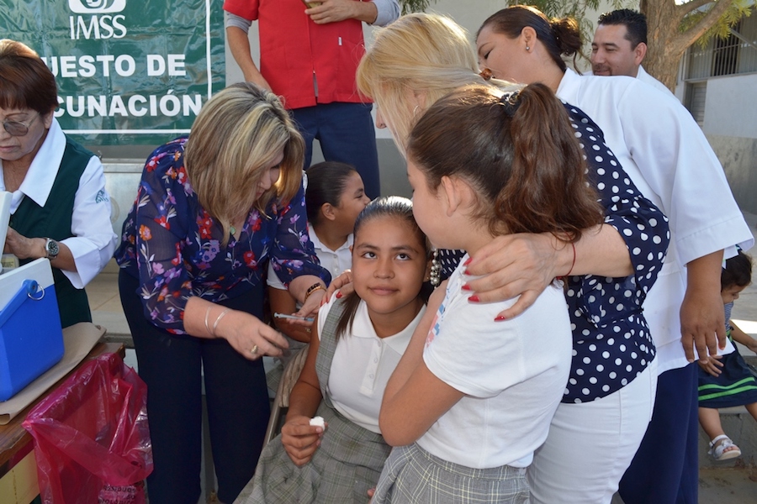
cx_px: 378
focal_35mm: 30
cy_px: 252
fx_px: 631
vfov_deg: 43.6
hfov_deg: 61.9
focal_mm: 20
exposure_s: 1/80
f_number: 7.1
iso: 200
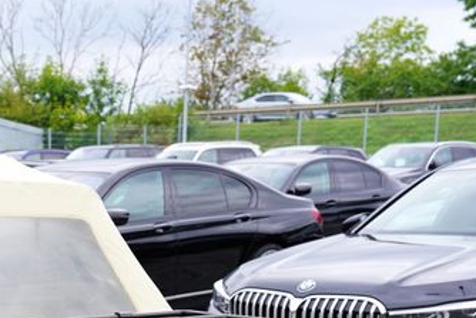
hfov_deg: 20.6
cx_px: -108
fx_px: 1217
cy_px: 468
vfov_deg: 14.0
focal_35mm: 92
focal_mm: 30
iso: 100
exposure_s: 1/80
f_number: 5.6
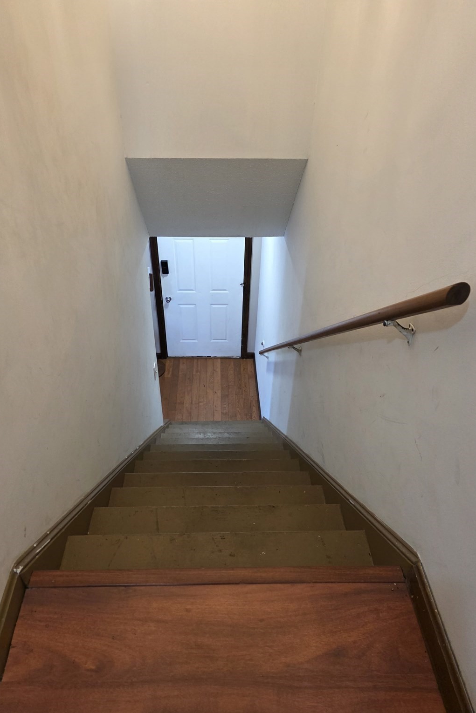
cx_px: 235
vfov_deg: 73.7
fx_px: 476
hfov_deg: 53.1
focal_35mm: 24
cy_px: 357
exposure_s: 1/120
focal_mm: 6.3
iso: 400
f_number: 1.7
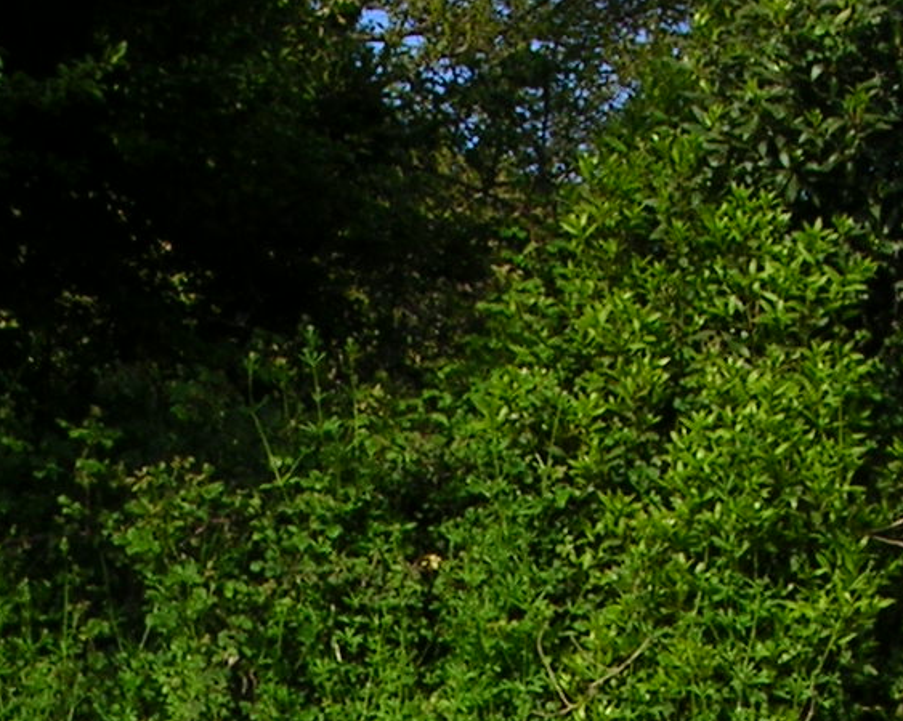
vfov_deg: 10.9
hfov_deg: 14.2
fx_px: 3607
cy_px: 1176
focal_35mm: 135
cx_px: 196
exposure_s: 1/280
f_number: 5.6
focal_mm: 5.8
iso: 50
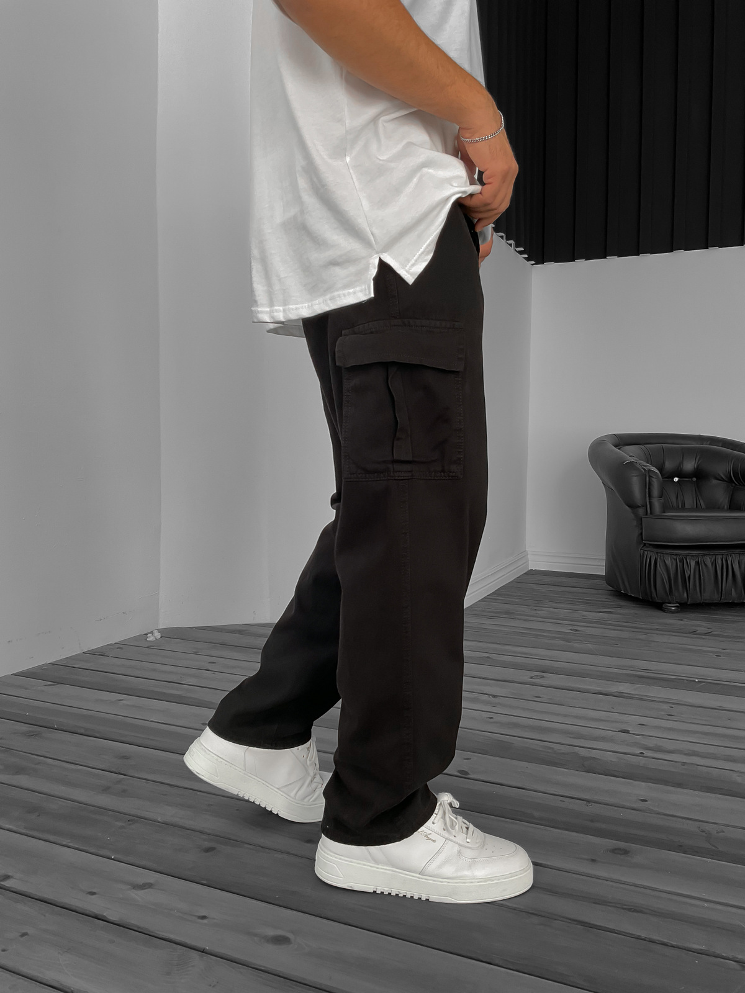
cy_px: 496
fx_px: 832
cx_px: 372
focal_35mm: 29
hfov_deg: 48.2
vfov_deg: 61.7
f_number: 1.8
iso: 40
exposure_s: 1/120
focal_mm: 3
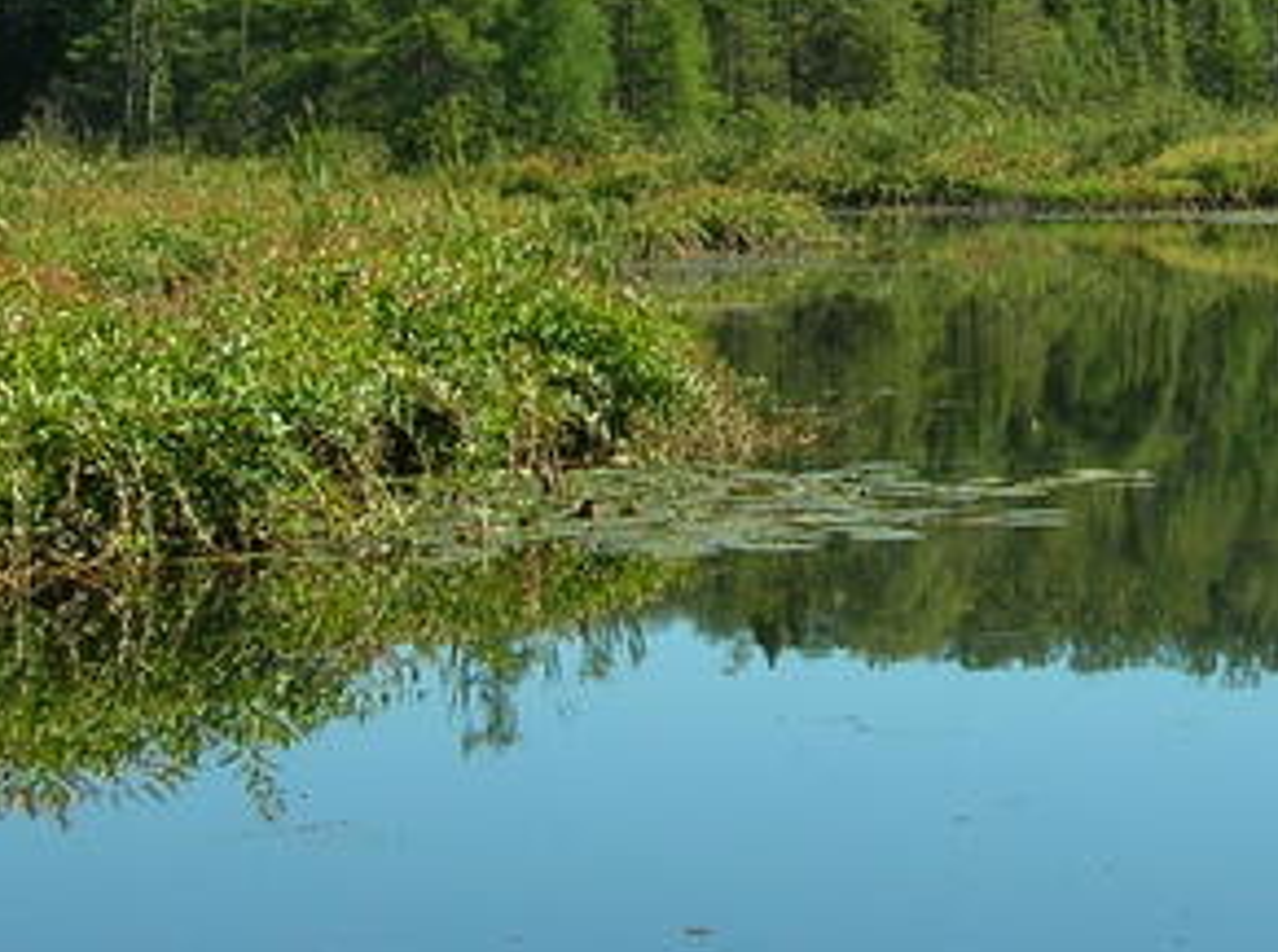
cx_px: 1375
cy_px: 86
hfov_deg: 12.1
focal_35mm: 161
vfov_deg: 9.1
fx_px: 5932
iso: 50
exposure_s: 1/346
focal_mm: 8.7
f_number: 4.2
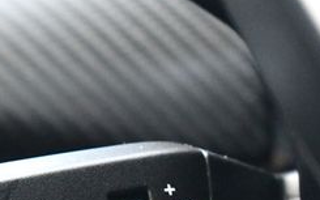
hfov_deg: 9.6
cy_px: 225
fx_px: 1901
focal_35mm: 218
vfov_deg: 6.0
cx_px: 94
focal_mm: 55
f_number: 5.6
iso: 9000
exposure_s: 1/60
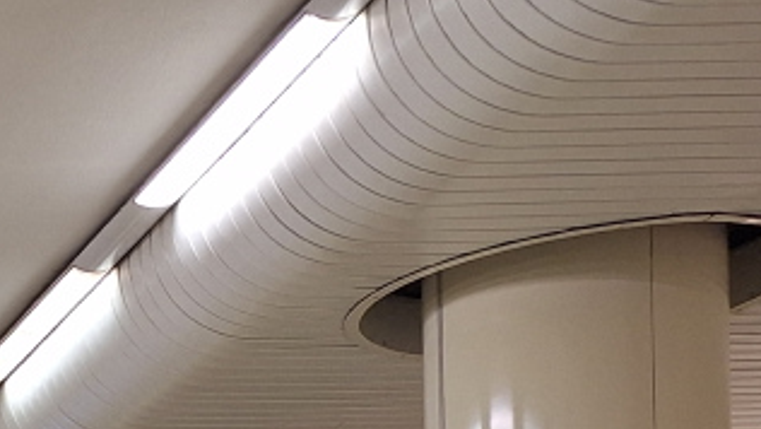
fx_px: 2079
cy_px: 1013
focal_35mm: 103
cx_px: -742
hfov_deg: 16.2
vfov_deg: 10.3
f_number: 1.8
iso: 125
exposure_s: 1/50
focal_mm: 5.54
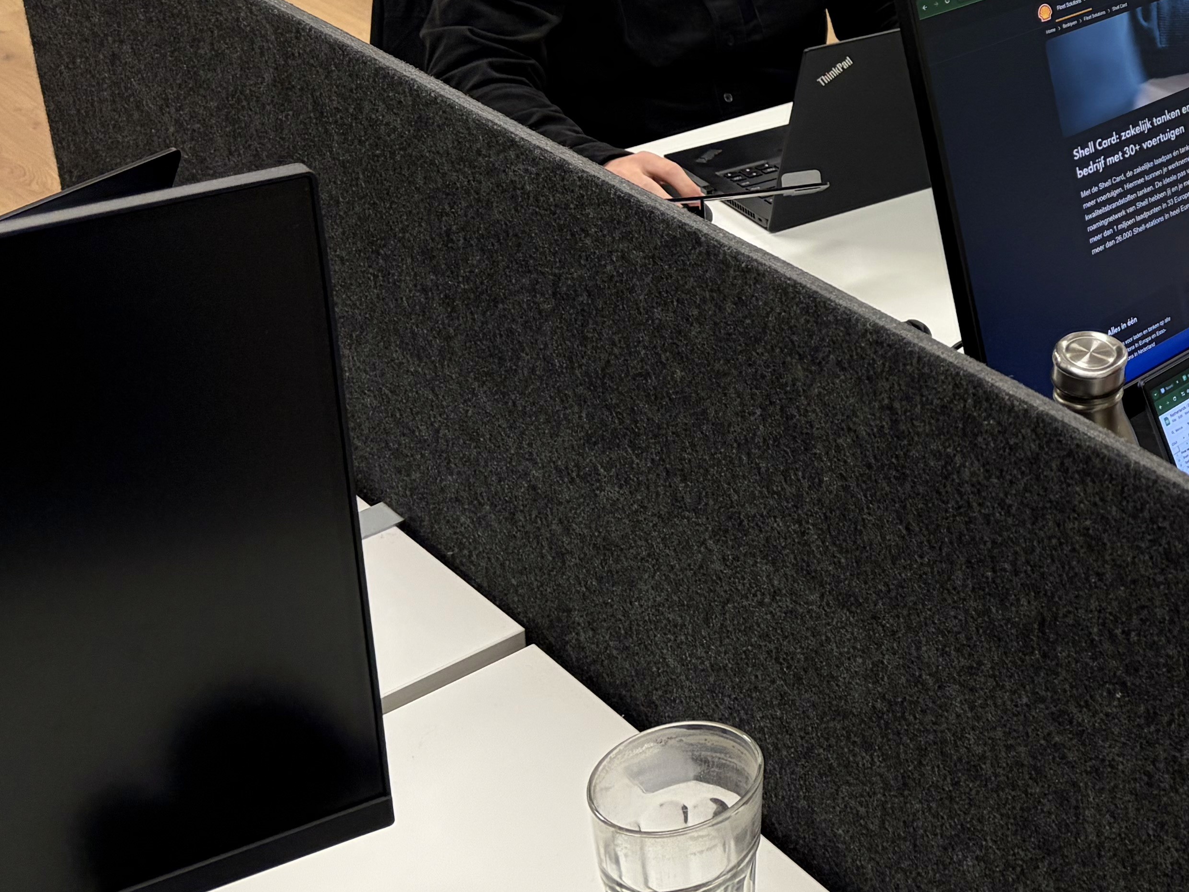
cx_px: 1310
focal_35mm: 60
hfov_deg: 29.1
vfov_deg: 22.8
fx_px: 2061
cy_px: -118
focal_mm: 5.96
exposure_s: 1/100
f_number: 1.6
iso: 125
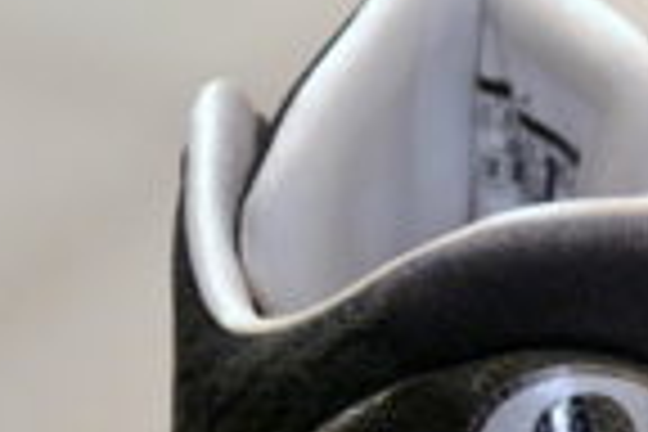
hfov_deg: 12.6
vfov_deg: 8.8
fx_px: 2784
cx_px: 972
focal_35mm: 155
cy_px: 540
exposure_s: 1/15
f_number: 4
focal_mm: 31
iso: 1250
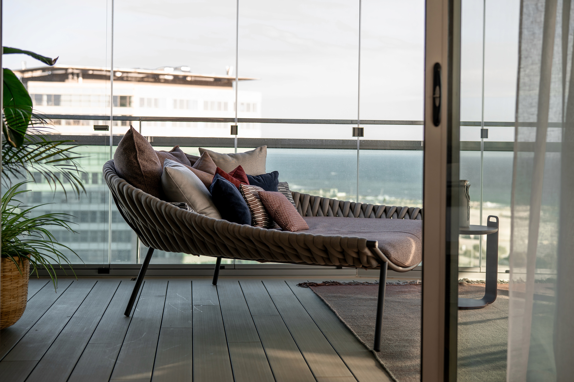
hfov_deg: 39.6
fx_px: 797
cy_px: 191
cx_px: 287
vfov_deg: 27.0
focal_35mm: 50
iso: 80
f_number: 2.5
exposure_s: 1/640
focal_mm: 50
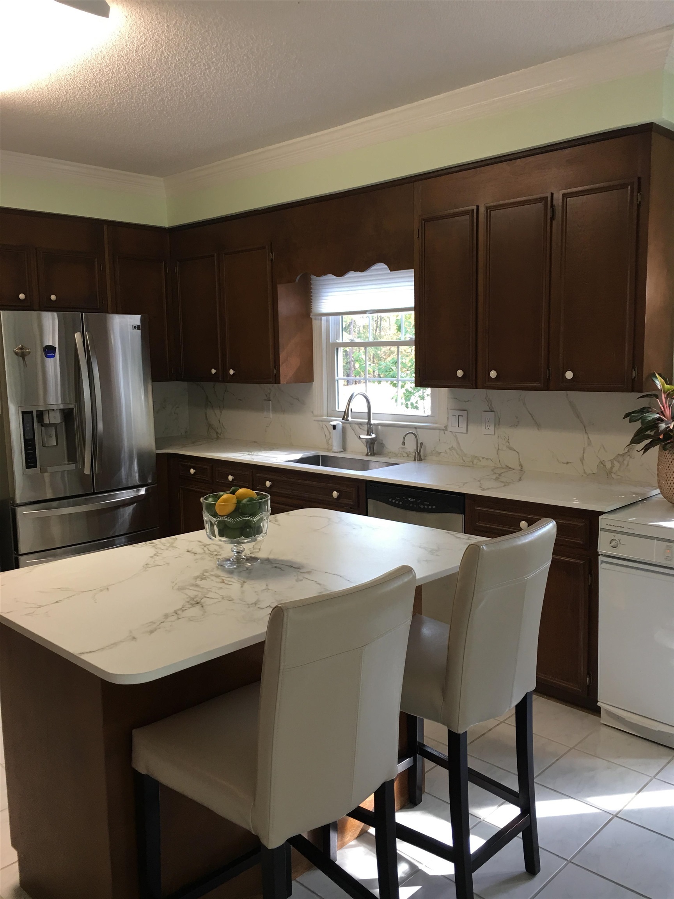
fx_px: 753
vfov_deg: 61.7
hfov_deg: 48.2
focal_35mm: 29
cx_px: 337
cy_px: 450
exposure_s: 1/15
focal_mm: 4.15
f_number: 2.2
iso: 32
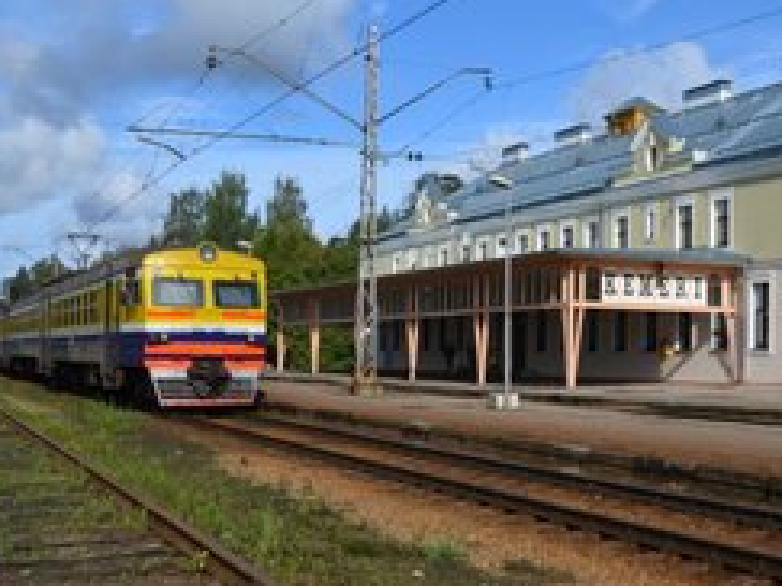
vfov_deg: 29.2
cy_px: 314
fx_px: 1124
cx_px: 554
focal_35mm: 50
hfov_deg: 37.7
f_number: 9
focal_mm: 21
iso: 100
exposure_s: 1/320
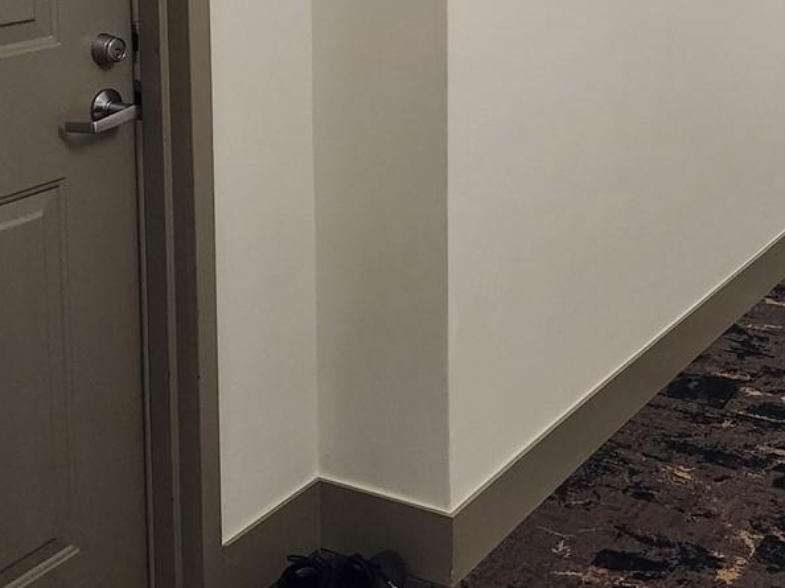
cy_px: 29
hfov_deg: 30.8
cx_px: 566
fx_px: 1405
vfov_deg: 22.9
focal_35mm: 62
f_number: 1.8
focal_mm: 5.4
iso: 800
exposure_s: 1/120
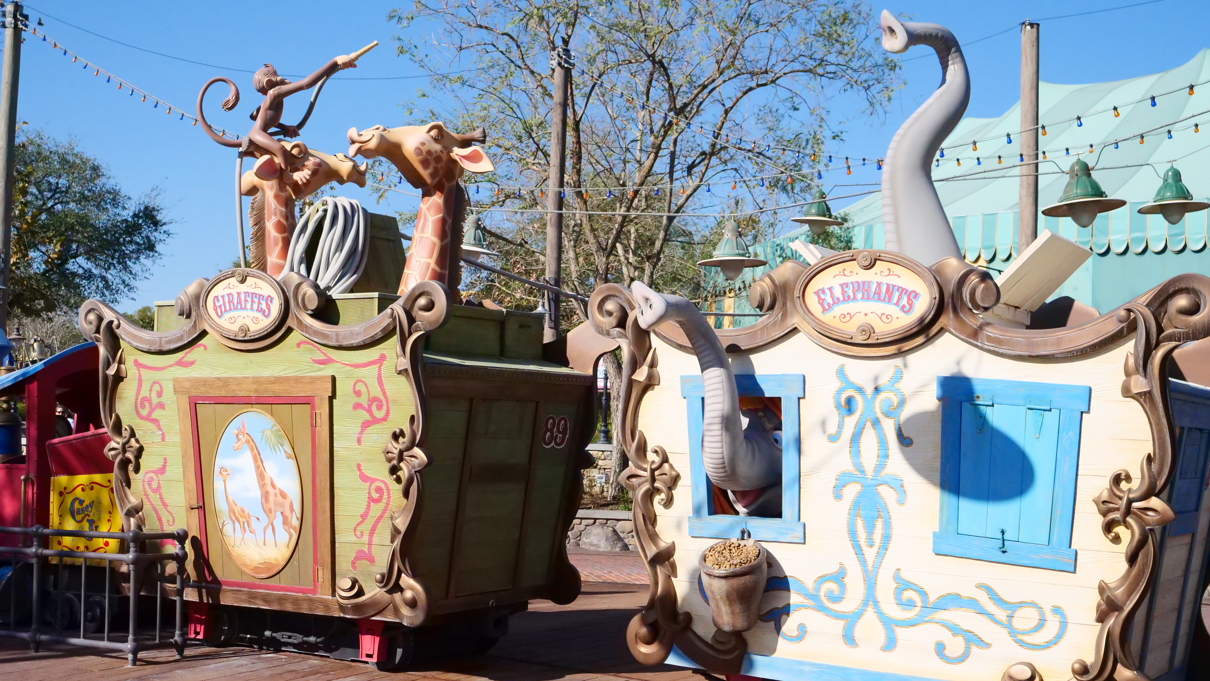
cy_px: 406
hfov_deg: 44.6
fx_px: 1476
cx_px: 570
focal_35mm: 46
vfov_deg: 25.9
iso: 3200
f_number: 3.2
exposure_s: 1/32000
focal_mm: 19
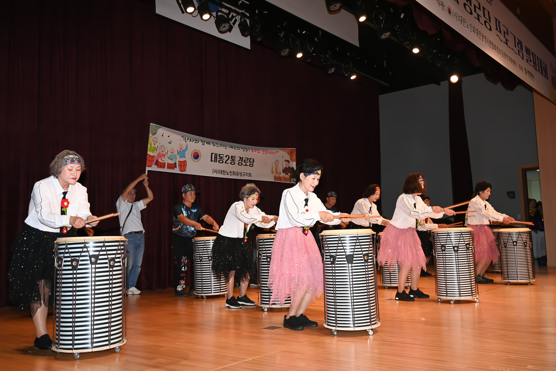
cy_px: 186
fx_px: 540
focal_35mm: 35
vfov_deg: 37.8
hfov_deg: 54.4
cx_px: 278
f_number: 4
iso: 640
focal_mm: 35
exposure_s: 1/200
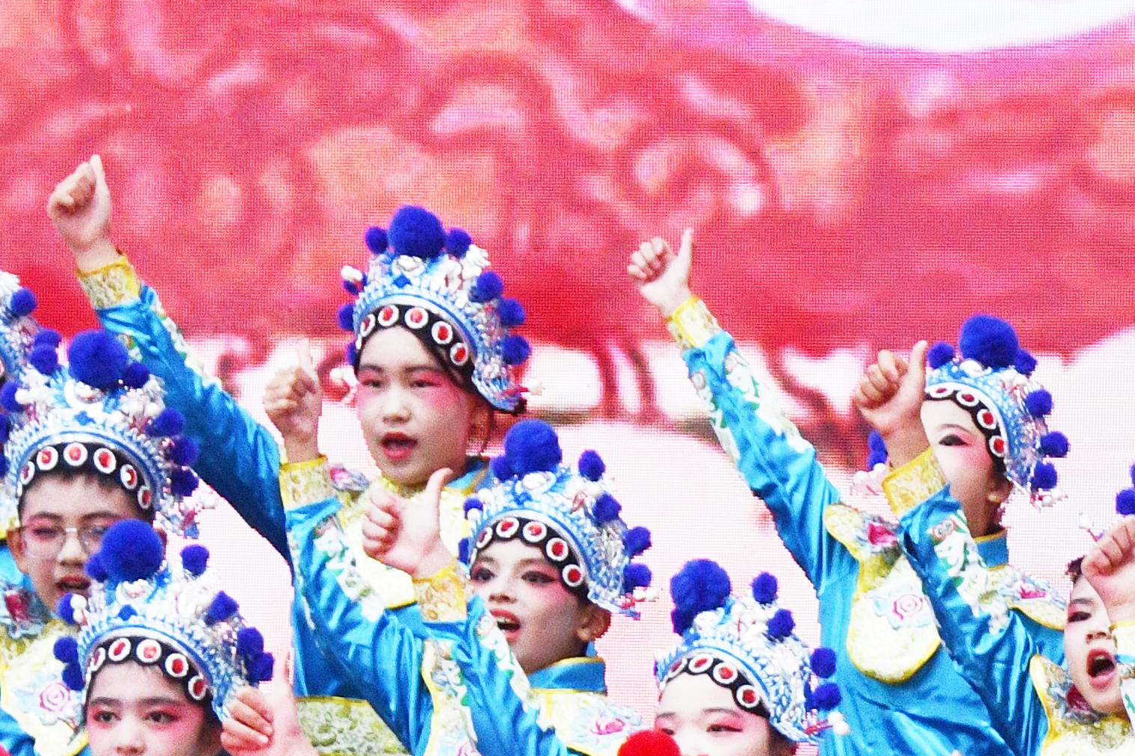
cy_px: 947
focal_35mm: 308
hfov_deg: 6.6
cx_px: 1615
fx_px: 9708
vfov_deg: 4.4
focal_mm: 56
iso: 1400
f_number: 4.8
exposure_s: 1/125
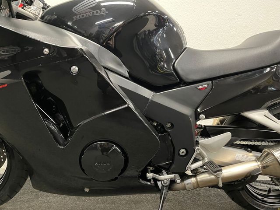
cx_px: 140
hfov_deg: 67.3
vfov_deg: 53.1
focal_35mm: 26
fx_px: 210
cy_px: 105
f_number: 1.6
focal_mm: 5.1
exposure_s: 1/33
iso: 640
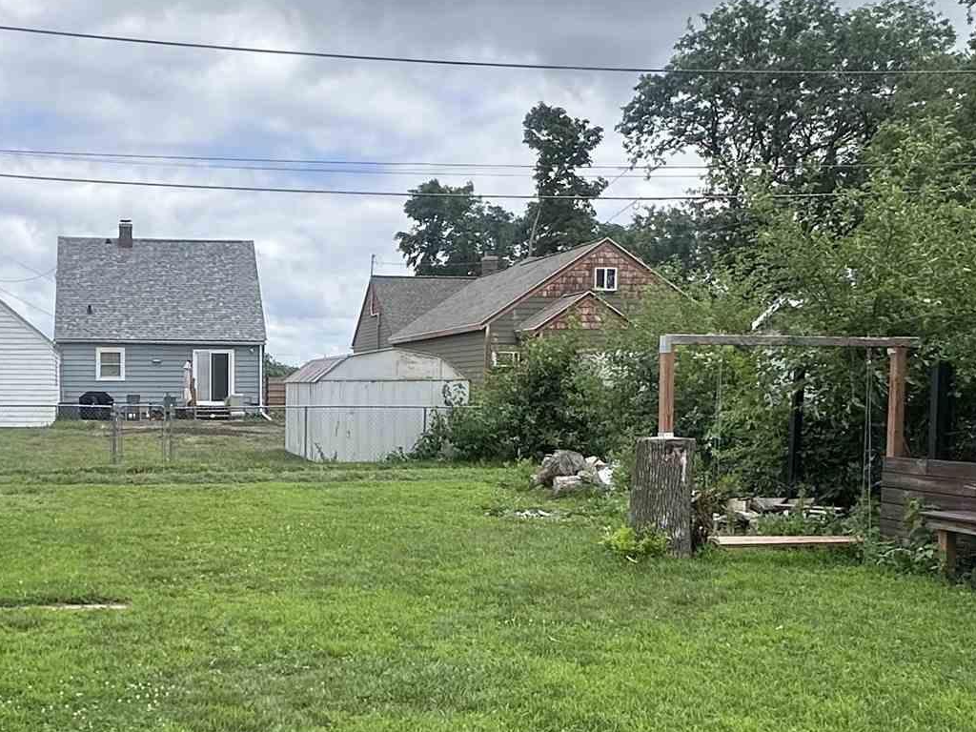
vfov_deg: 34.1
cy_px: 467
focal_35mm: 42
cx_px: 224
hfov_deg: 43.1
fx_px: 1184
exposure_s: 1/1667
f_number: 2.2
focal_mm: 2.22
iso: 50
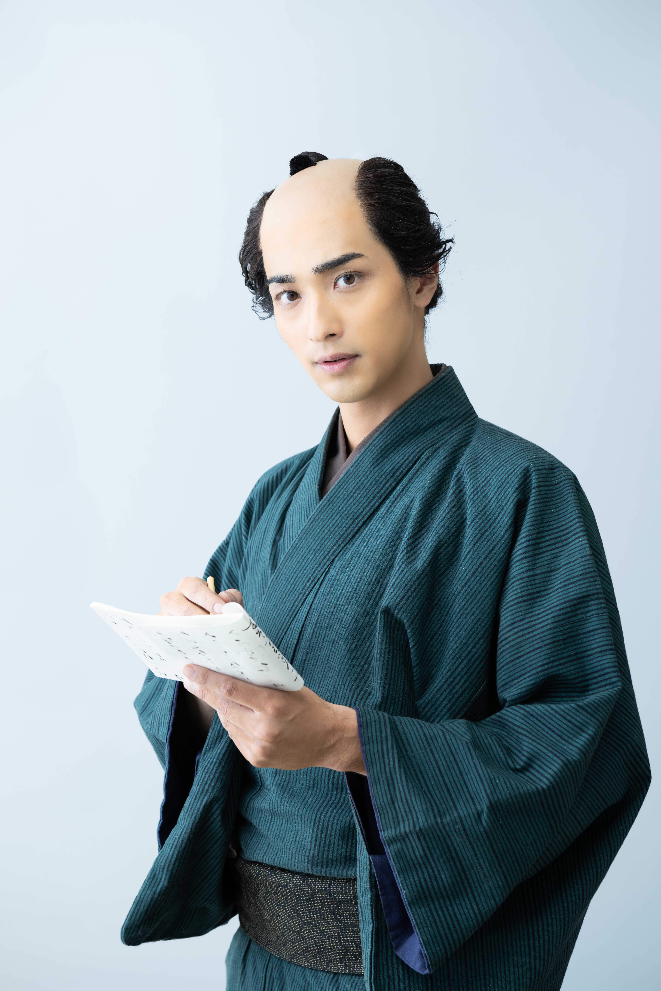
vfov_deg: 32.4
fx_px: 1707
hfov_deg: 21.9
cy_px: 496
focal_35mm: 62
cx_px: 330
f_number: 5.6
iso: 200
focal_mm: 62
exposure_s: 1/200
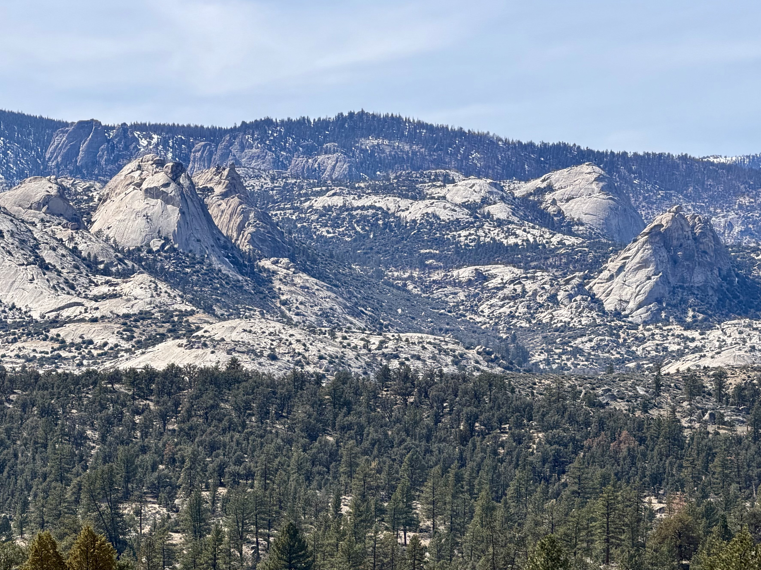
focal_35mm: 161
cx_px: 208
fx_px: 3539
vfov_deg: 9.2
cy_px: 417
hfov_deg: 12.2
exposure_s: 1/638
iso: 32
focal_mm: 16.89
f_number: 2.8
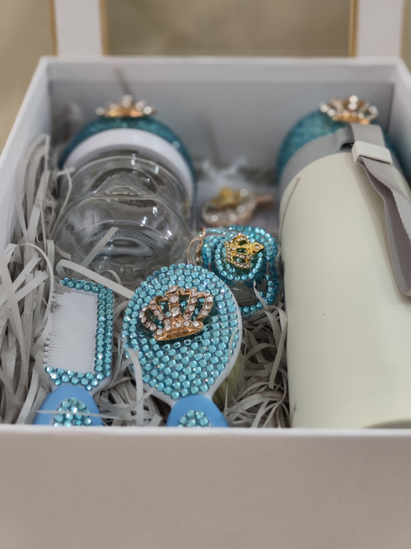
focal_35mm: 50
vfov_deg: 38.2
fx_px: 791
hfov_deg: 29.1
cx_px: 206
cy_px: 274
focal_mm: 8.16
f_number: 2
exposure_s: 1/52
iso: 200
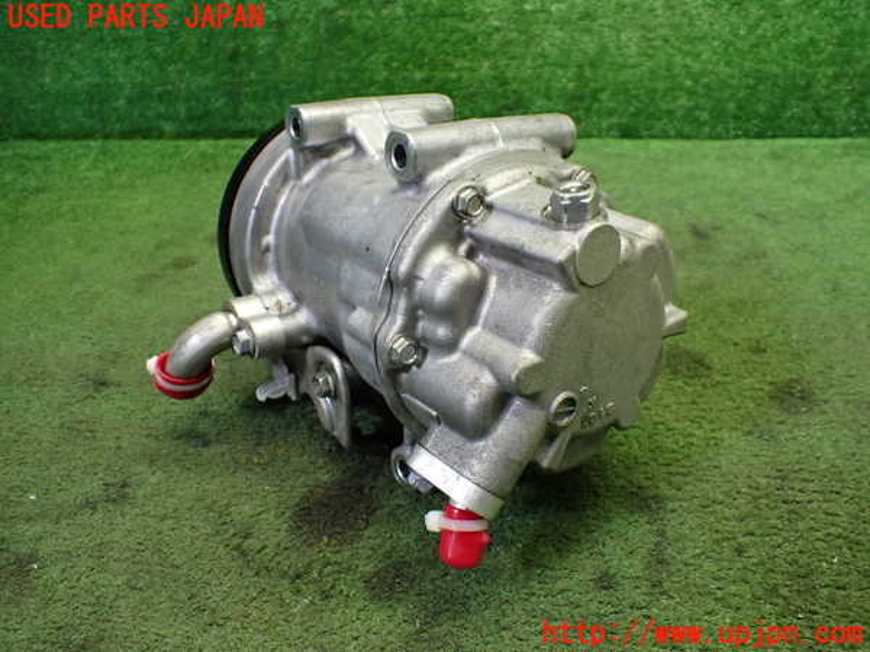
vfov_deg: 46.8
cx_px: 435
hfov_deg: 60.0
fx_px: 754
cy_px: 326
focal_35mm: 30
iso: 640
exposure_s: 1/125
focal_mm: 5.4
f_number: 2.3
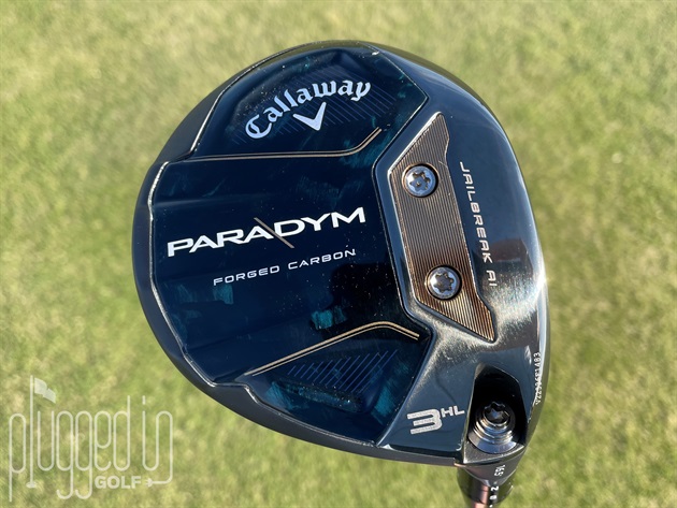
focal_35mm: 26
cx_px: 338
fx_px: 509
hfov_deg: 67.3
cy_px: 254
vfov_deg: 53.1
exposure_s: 1/785
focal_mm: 4.2
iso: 32
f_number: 1.6
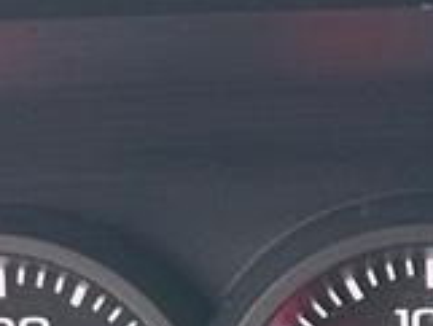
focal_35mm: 381
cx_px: 683
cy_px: 814
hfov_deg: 5.1
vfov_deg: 3.8
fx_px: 4769
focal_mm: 6.76
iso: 100
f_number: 1.78
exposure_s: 1/81
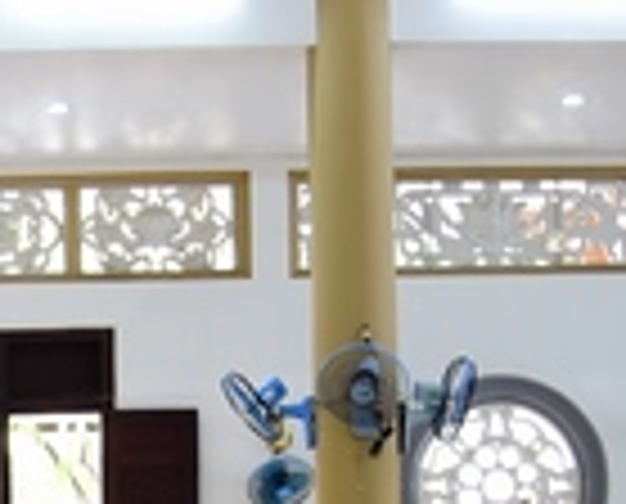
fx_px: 1951
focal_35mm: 105
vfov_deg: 14.2
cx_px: -90
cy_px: 644
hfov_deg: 17.5
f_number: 4
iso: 800
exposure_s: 1/80
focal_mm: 24
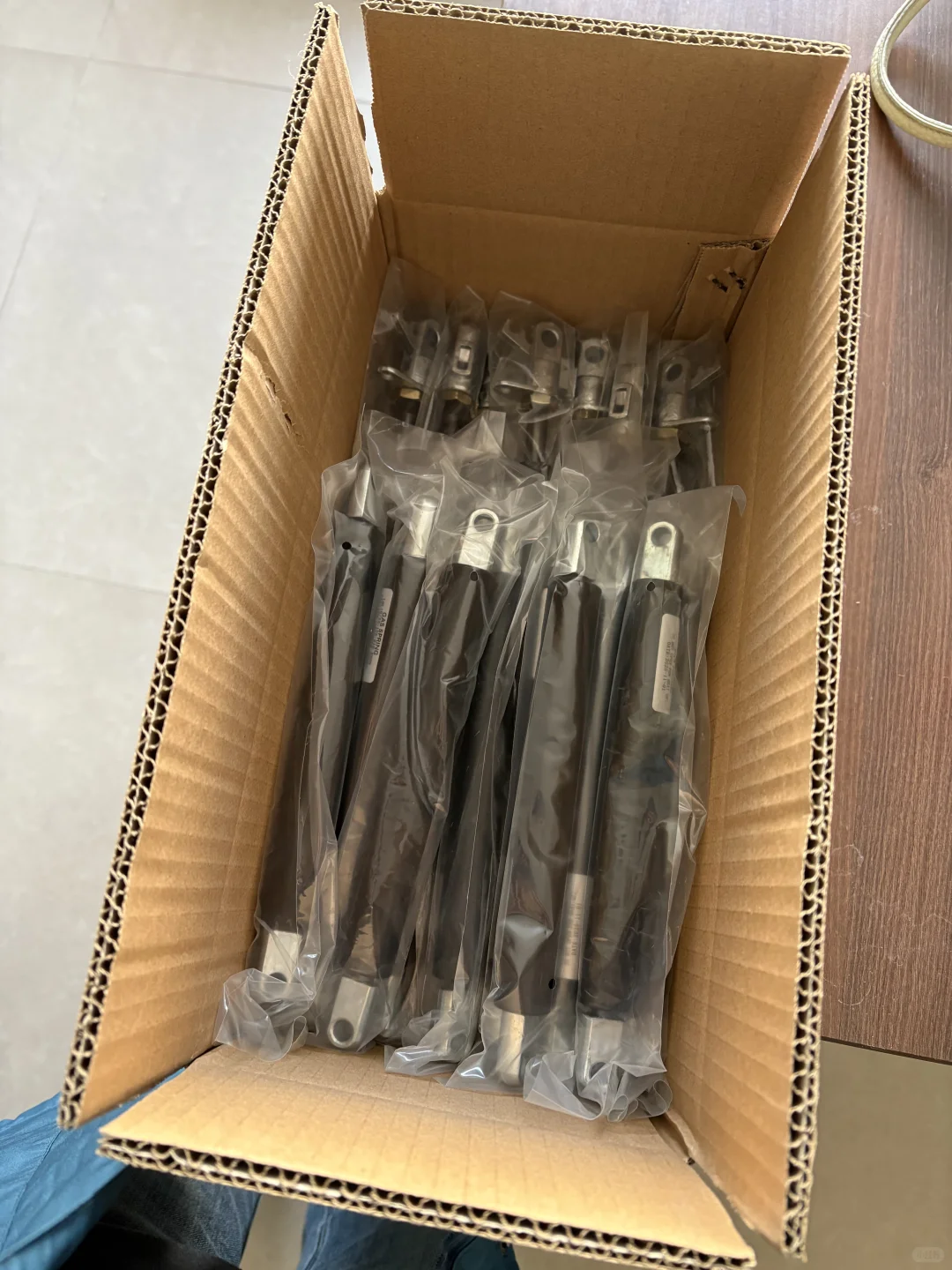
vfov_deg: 67.3
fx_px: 953
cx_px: 476
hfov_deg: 53.1
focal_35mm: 26
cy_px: 635
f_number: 1.6
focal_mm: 5.96
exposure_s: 1/60
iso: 250
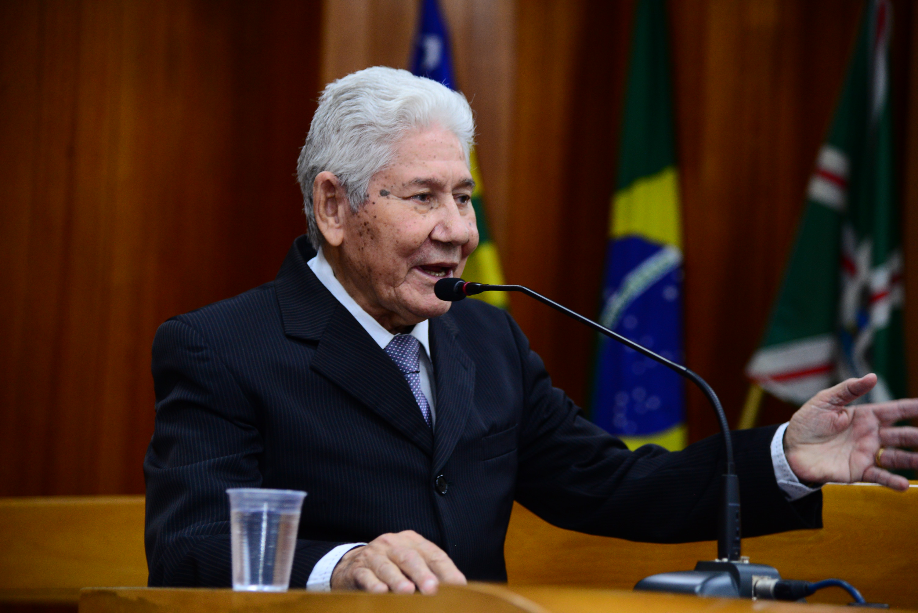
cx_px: 459
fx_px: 2857
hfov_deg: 18.3
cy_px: 306
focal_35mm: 112
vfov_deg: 12.2
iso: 1600
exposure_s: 1/60
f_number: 4
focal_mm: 112
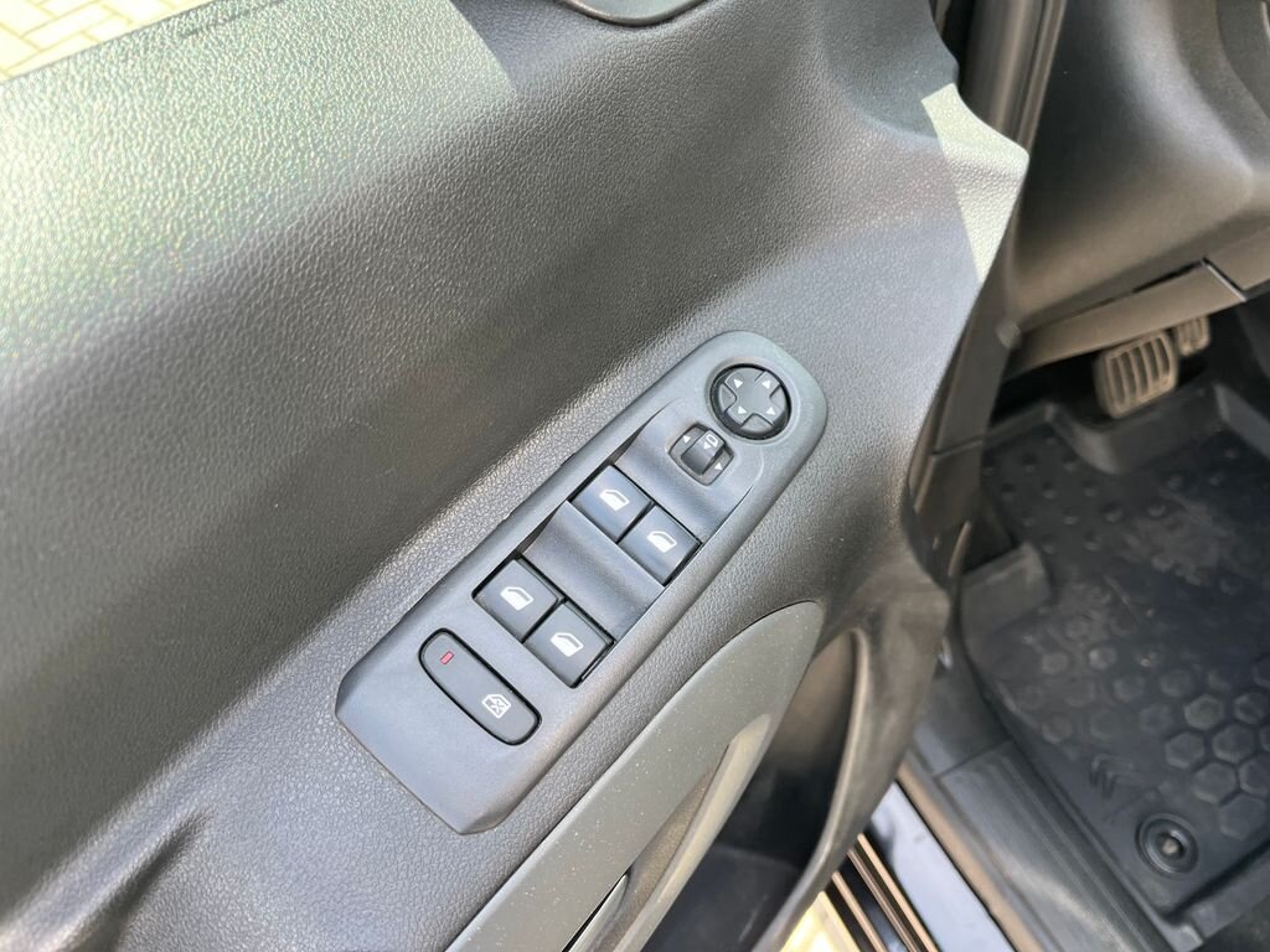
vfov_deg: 53.1
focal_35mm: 26
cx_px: 635
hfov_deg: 67.3
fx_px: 954
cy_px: 476
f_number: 1.6
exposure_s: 1/163
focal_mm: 5.1
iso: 64
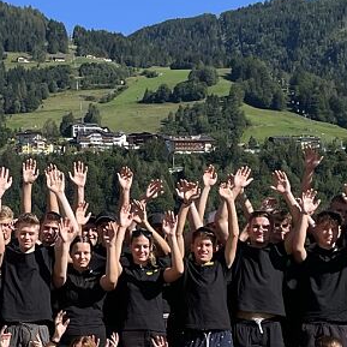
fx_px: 1089
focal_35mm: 96
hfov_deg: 17.7
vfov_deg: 18.0
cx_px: 7
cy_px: 239
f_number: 1.6
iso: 32
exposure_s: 1/2092
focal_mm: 4.2
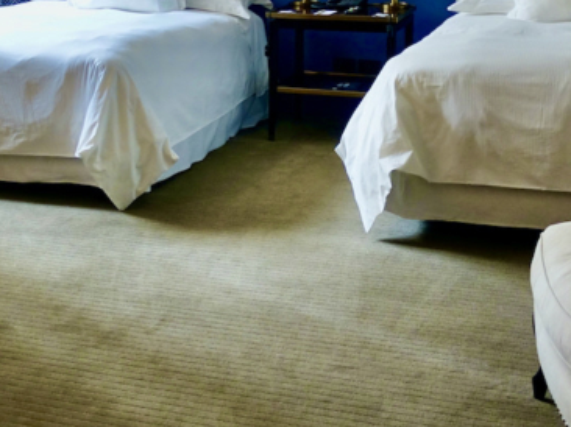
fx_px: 1071
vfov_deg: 22.1
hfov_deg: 29.6
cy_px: 46
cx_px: 192
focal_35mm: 65
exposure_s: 1/40
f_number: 1.8
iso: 320
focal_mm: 8.8
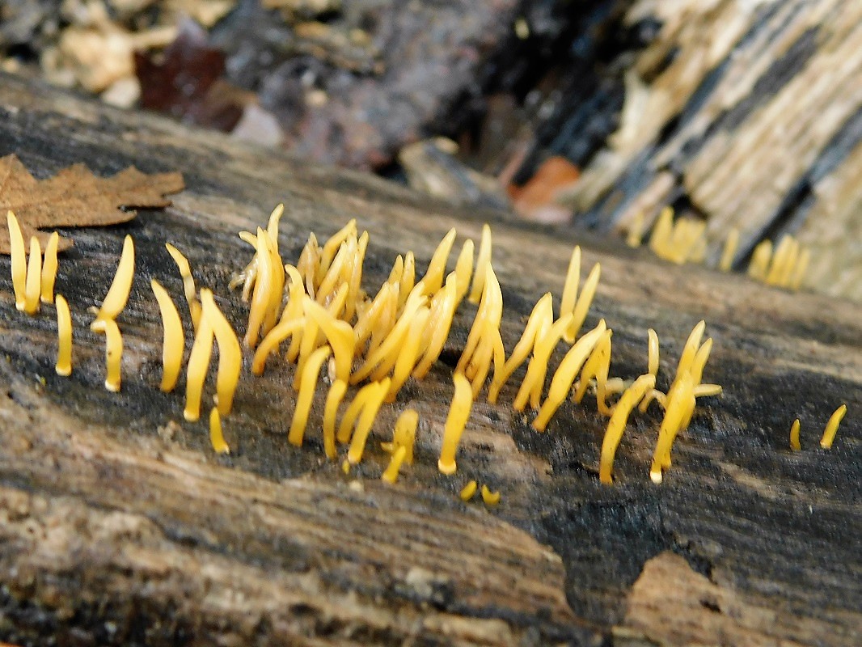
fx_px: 1644
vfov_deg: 22.3
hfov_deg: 29.4
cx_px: 431
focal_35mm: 66
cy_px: 324
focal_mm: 11.7
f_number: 4.2
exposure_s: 1/20
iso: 400
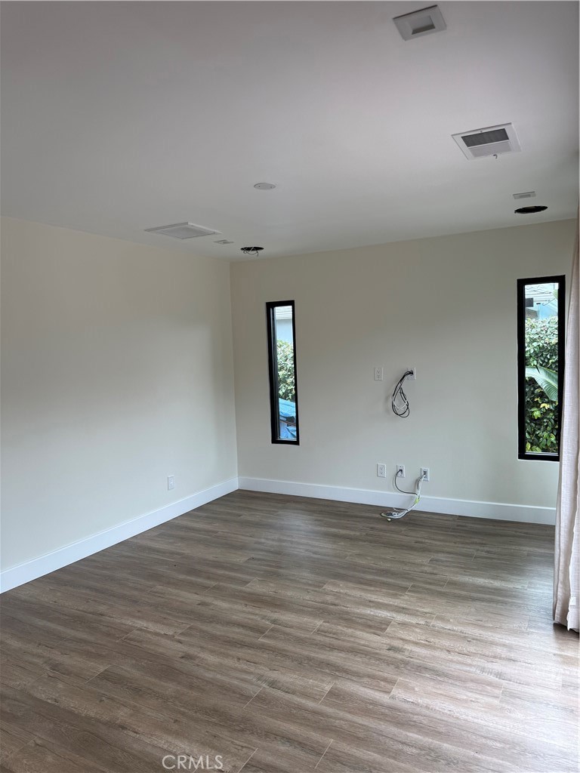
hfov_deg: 56.8
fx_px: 536
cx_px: 290
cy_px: 386
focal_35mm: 24
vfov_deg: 71.6
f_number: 1.78
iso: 64
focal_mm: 6.76
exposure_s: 1/173
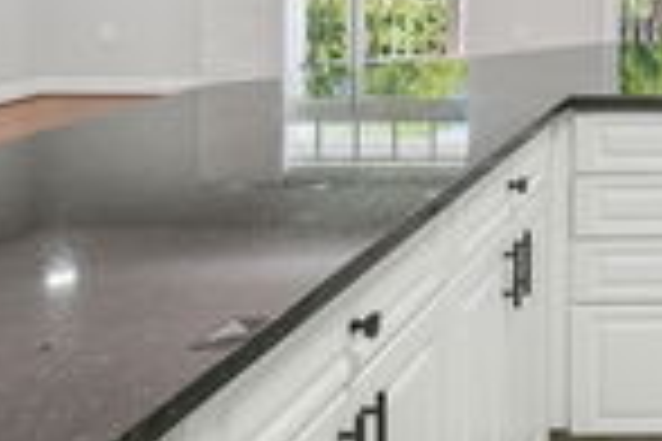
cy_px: -86
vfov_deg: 24.9
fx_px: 901
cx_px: 829
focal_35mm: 49
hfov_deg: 32.1
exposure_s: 1/15
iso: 320
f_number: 5.6
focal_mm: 10
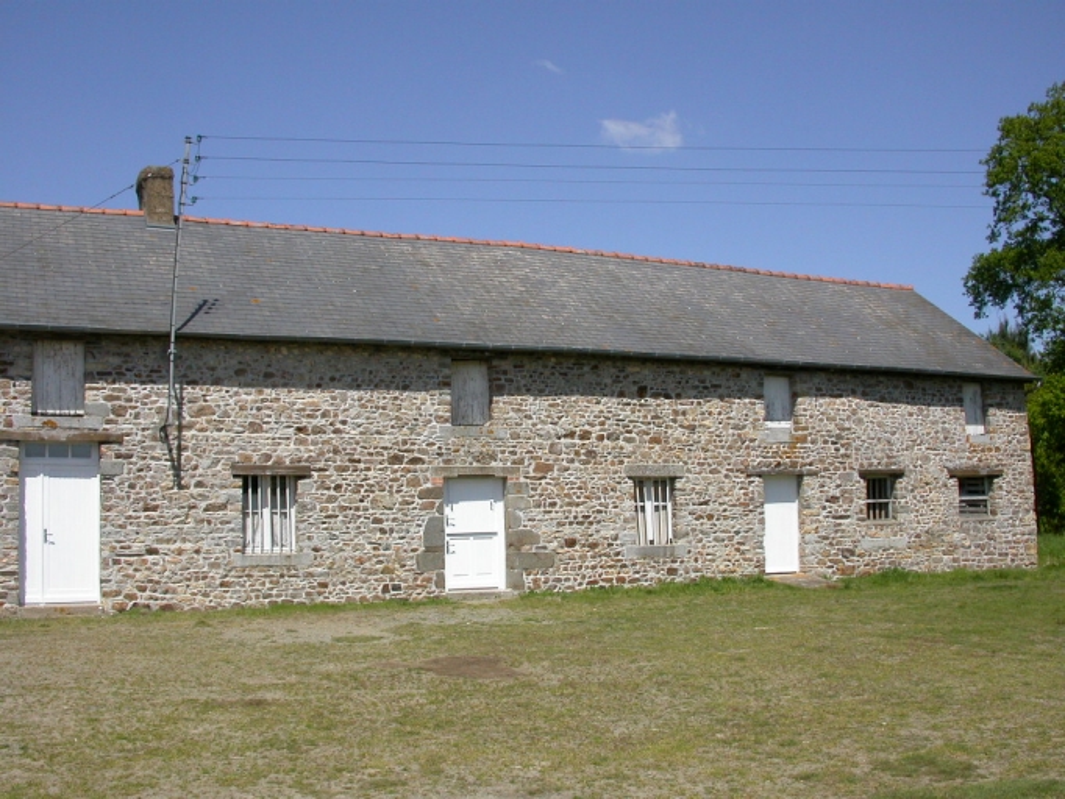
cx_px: 532
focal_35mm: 38
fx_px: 1170
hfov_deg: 49.0
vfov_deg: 37.7
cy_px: 400
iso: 100
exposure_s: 1/466
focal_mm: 7.85
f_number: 7.5
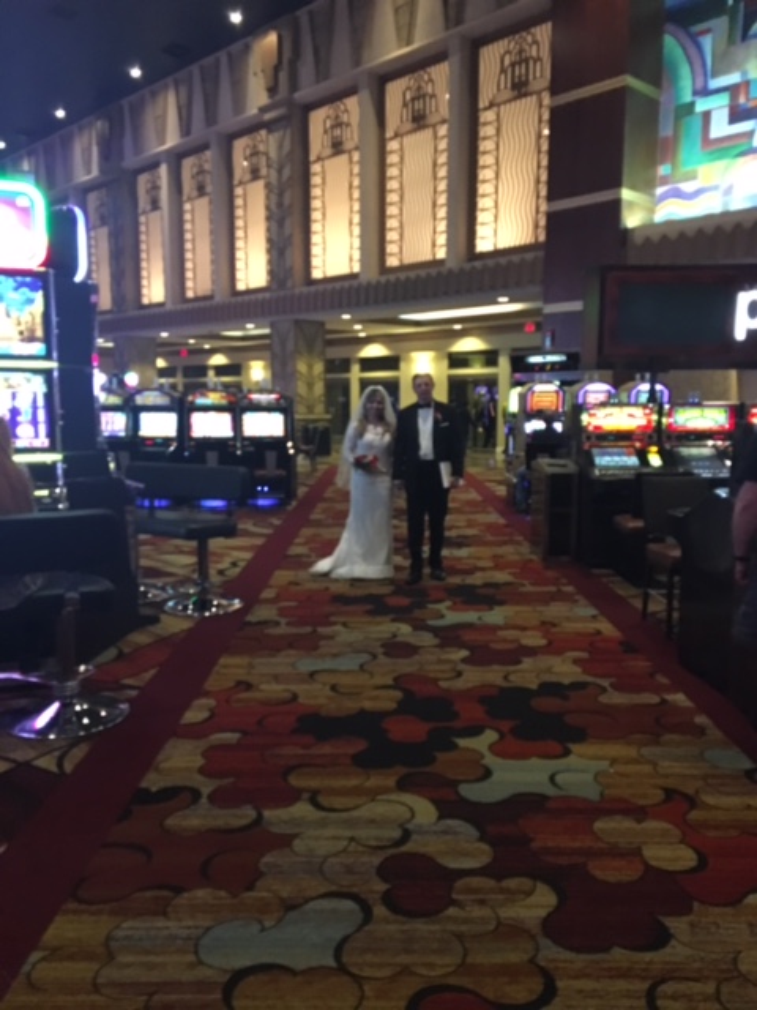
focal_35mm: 29
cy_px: 505
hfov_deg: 48.2
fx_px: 846
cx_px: 378
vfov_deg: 61.7
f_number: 2.2
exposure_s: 1/15
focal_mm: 4.15
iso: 320
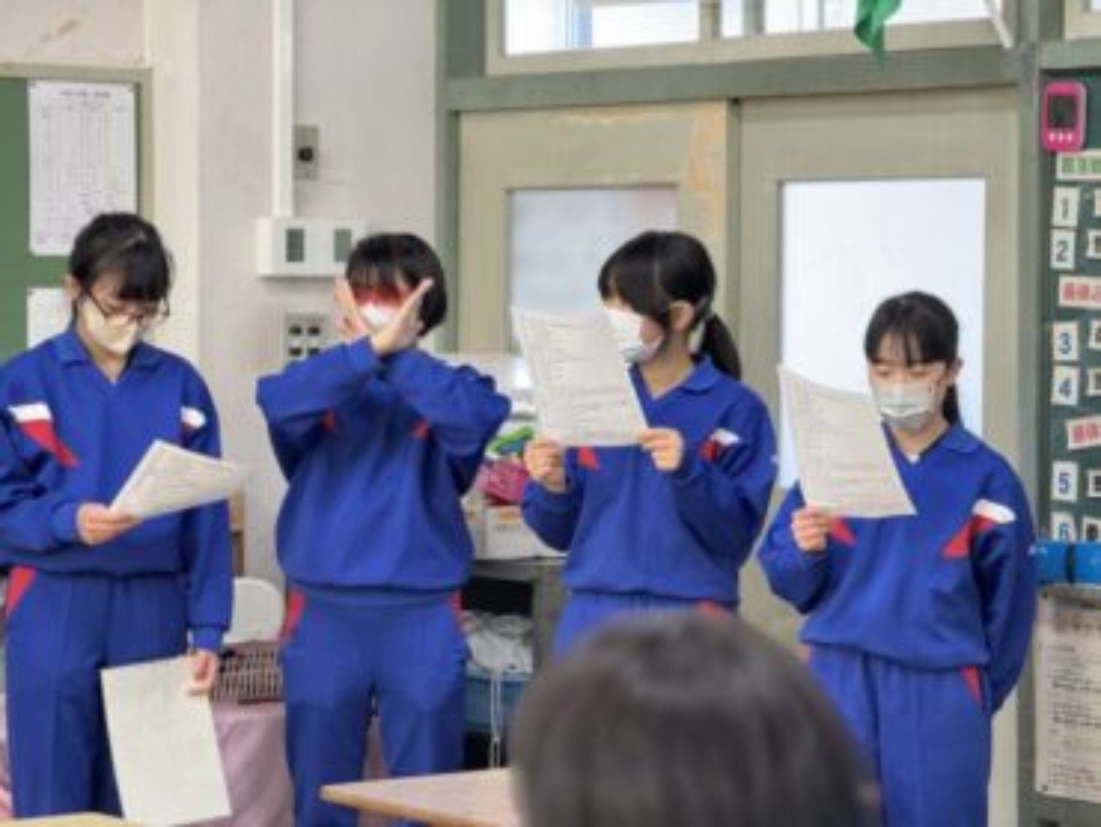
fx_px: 3819
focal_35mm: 120
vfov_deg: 12.4
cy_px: 414
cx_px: 550
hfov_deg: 16.4
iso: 200
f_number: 2.8
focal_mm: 15.66
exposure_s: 1/40
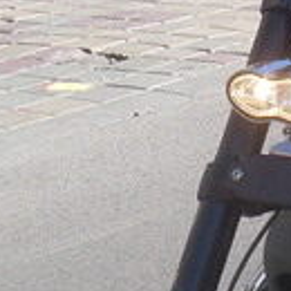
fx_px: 2178
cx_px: 412
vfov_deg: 7.6
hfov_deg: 7.5
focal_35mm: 229
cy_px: 92
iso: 80
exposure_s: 1/500
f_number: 3.9
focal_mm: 7.6
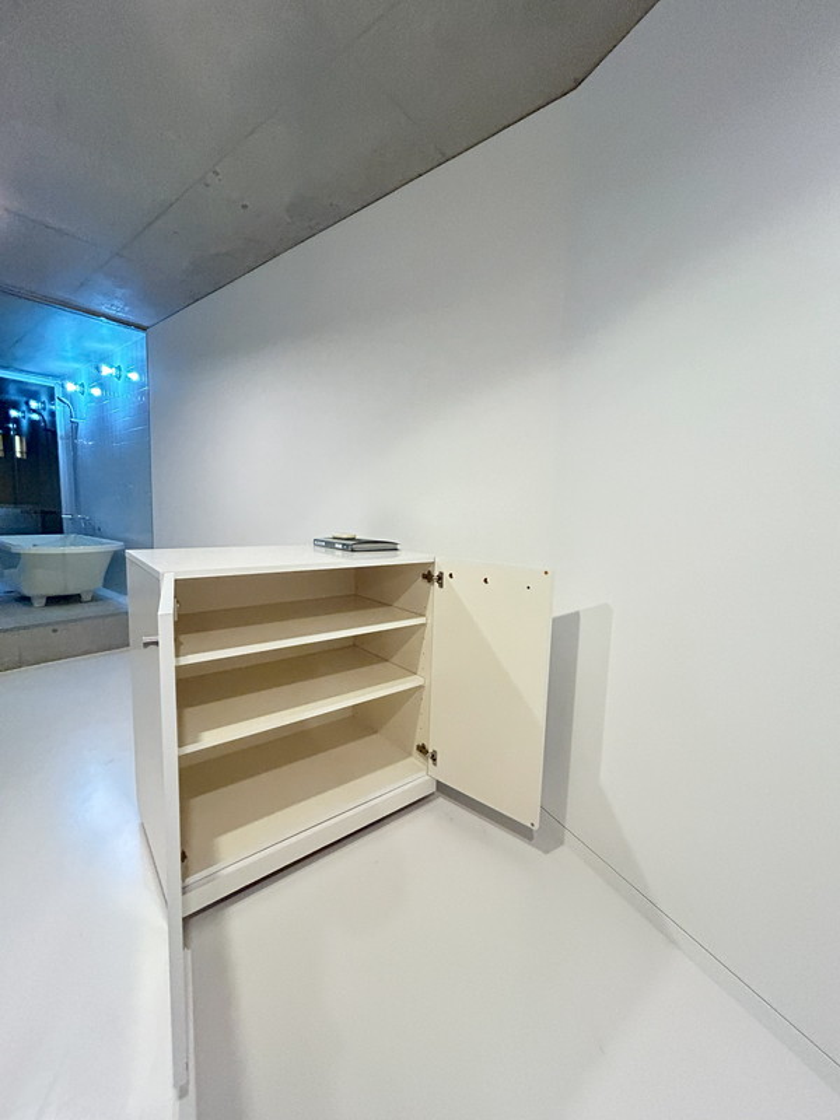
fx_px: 453
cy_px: 560
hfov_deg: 85.7
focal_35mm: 14
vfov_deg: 102.1
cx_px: 420
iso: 800
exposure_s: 1/50
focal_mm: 1.54
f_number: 2.4
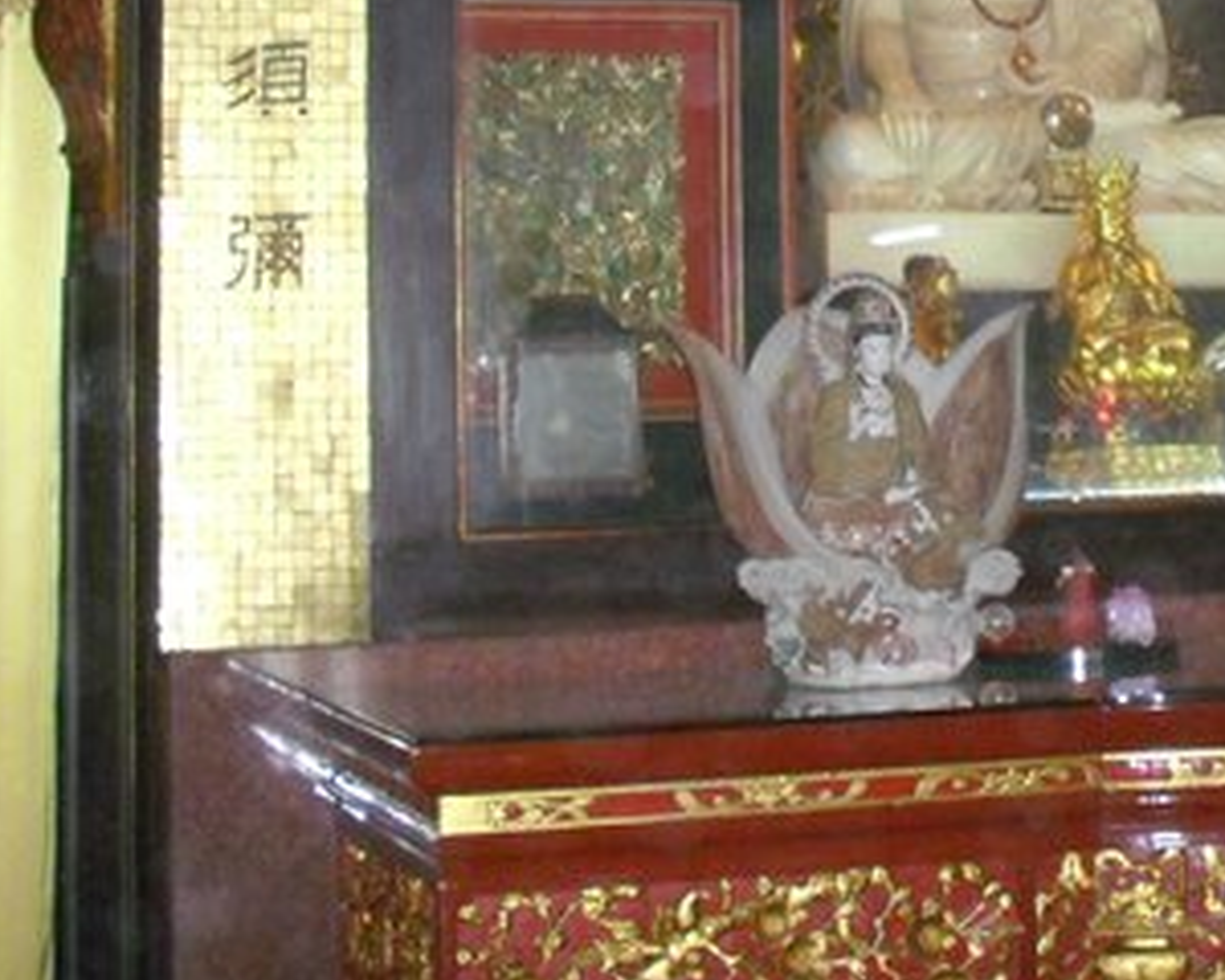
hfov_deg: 18.8
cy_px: -196
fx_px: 3589
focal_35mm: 99
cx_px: 1241
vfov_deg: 15.0
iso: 400
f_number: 2.8
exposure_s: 1/60
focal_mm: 6.2
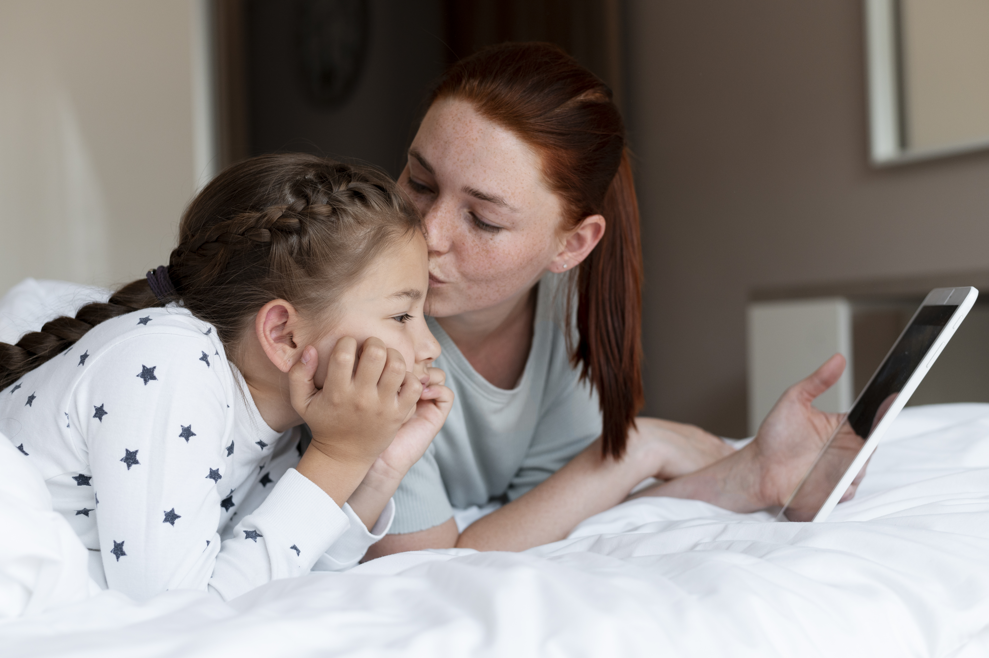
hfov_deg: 39.6
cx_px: 494
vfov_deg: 27.0
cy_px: 329
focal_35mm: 50
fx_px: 1373
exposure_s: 1/320
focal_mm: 50
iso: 400
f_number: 3.2
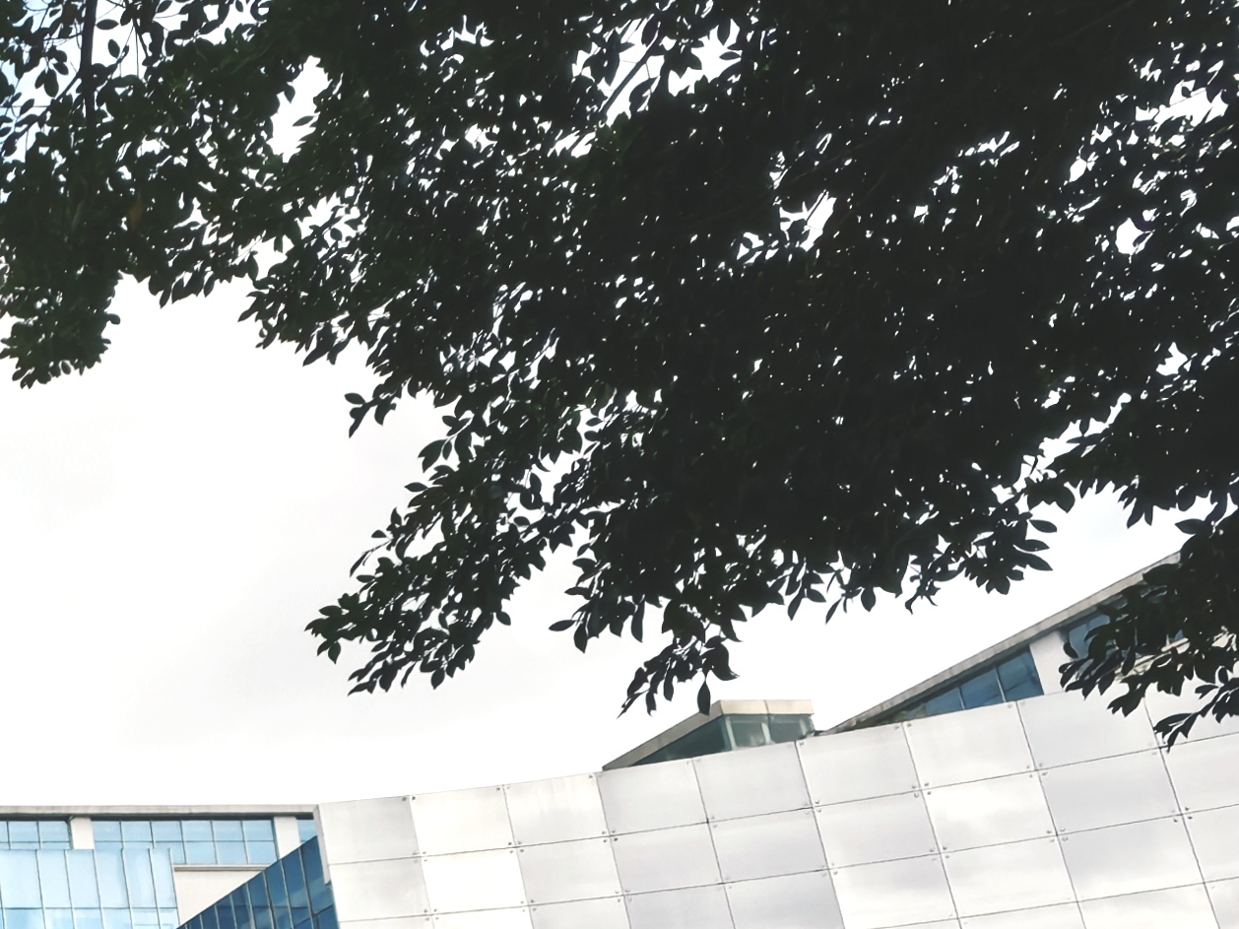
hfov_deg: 28.5
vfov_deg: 30.1
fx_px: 1539
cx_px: -619
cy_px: 1022
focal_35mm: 43
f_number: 2.2
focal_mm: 1.76
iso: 50
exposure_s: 1/1828
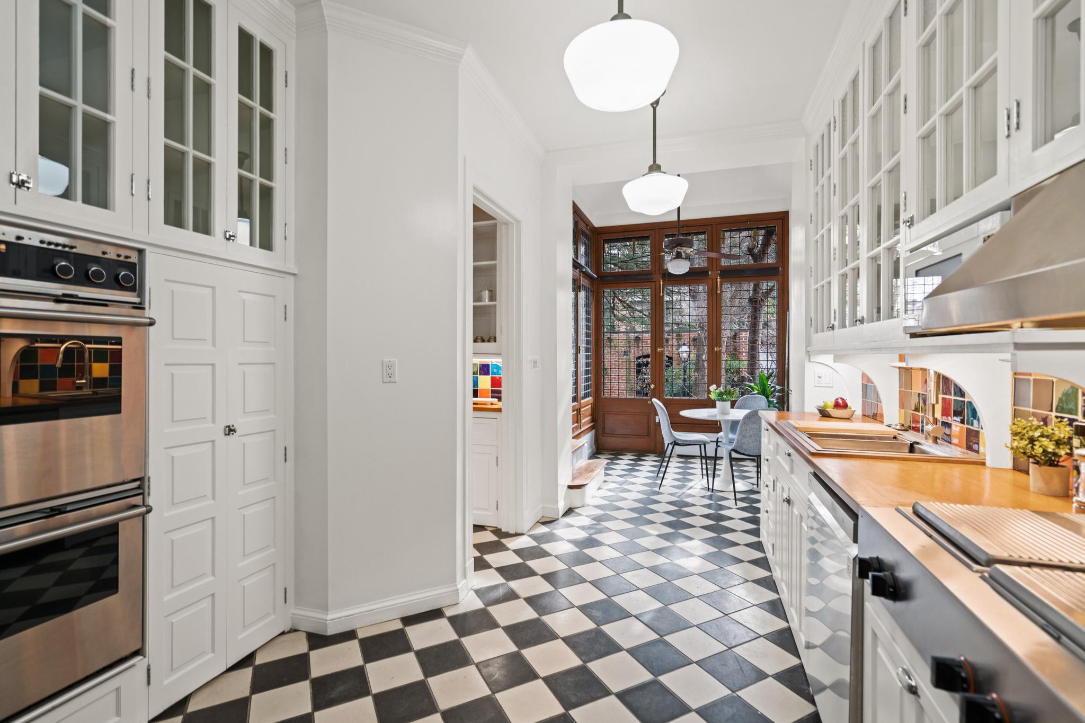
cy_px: 362
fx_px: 482
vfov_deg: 73.7
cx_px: 542
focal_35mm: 16
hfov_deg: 96.7
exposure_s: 1/13
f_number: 4
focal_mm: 16
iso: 800
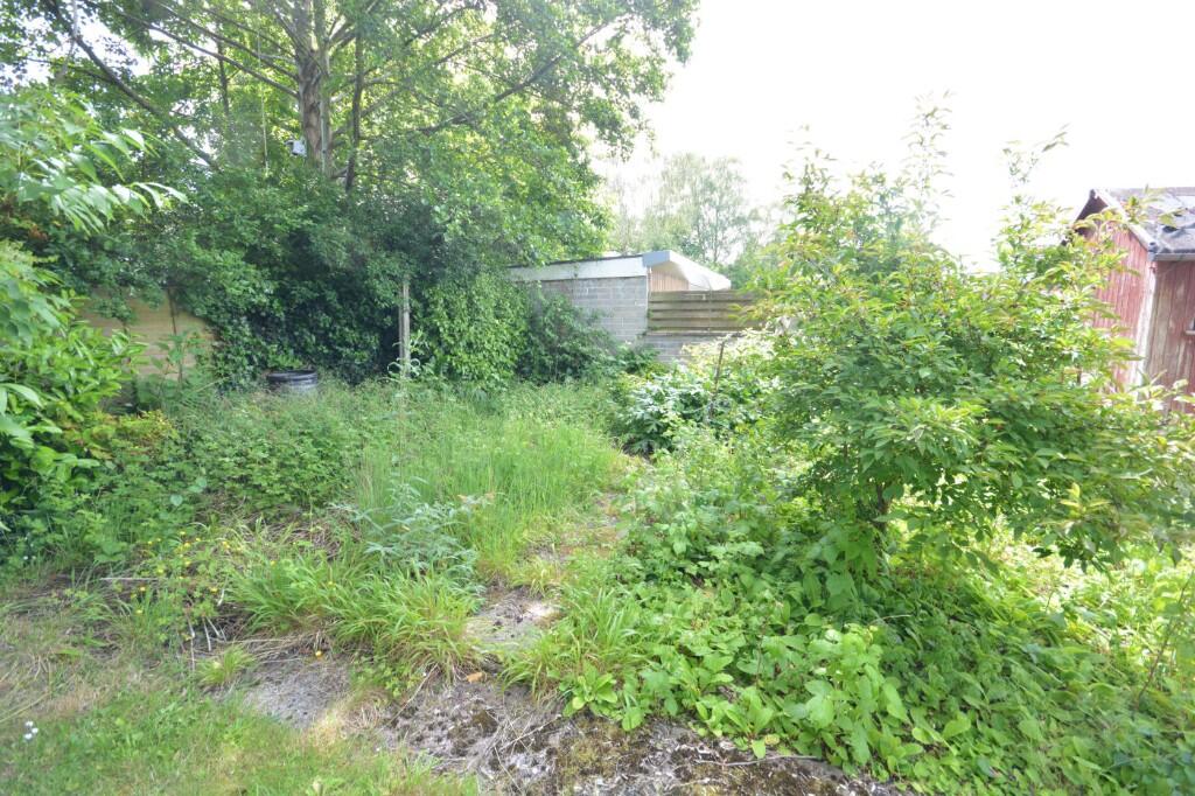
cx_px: 598
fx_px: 498
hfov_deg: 100.4
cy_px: 398
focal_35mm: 15
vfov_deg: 77.3
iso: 400
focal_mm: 10
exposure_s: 1/80
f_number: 8
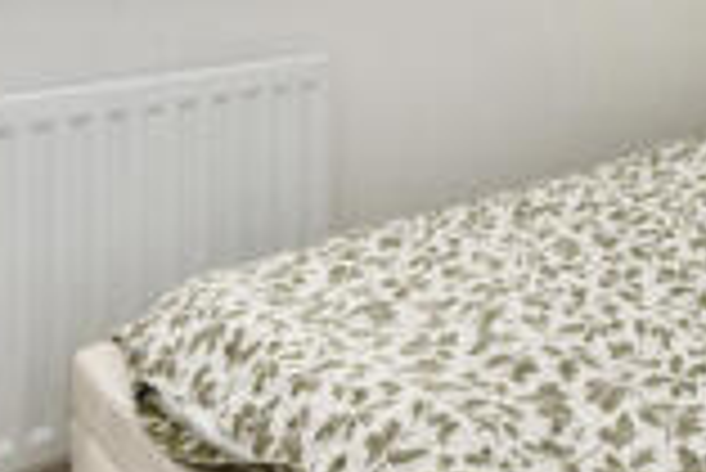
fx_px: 981
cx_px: 614
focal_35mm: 50
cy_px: -137
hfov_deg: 37.4
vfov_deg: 23.9
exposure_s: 1/15
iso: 100
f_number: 8
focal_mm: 12
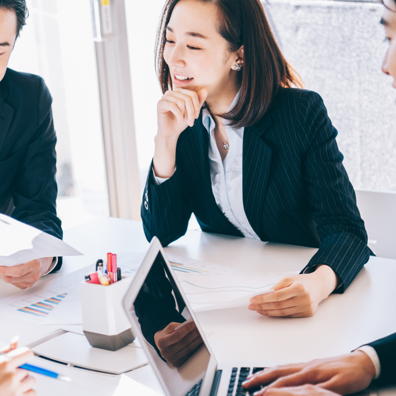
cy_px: 242
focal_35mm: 97
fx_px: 1255
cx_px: 122
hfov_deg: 17.9
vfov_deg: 17.9
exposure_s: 1/200
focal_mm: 48
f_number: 2.8
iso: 500
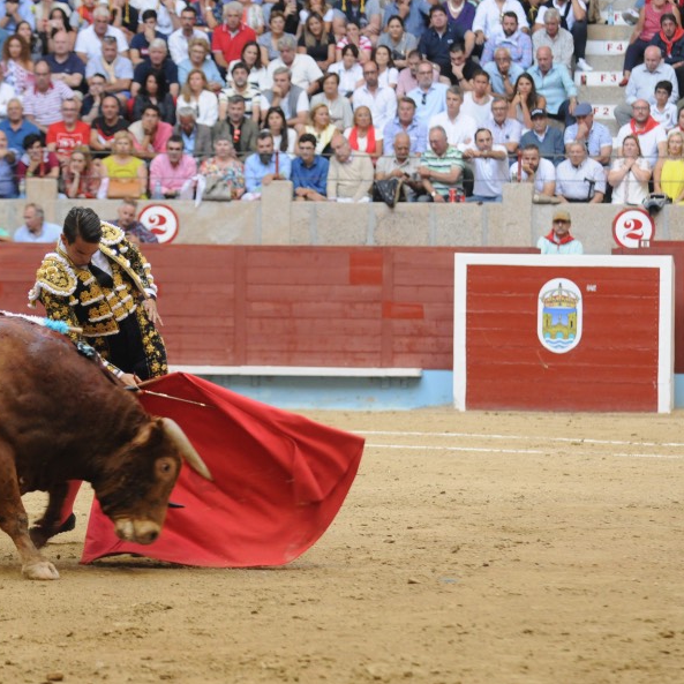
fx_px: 4105
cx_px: 172
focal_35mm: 184
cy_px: 340
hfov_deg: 9.5
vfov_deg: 9.5
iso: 1250
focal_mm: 95
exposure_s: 1/320
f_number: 2.8
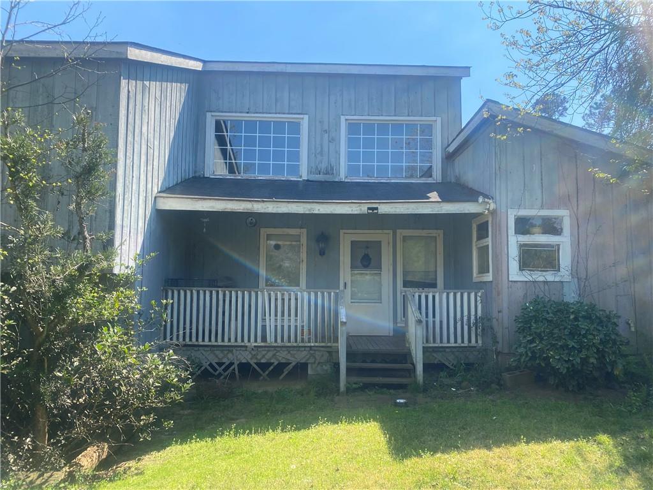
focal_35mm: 26
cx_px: 326
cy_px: 245
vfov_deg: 53.1
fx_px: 490
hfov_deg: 67.3
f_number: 1.8
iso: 32
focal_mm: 4.25
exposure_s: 1/1093
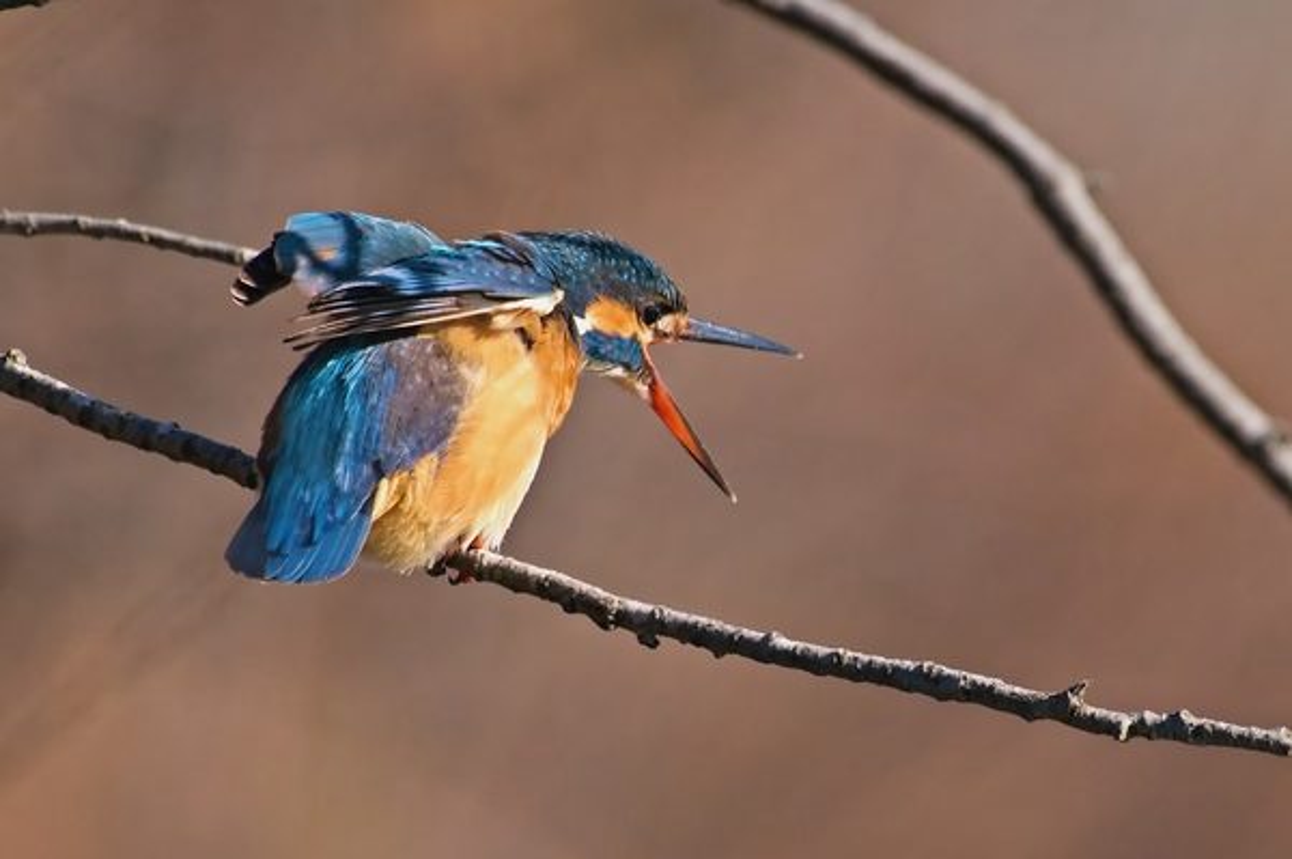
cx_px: 646
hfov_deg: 3.4
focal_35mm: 600
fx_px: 21515
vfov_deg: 2.3
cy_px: 430
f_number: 7.1
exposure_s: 1/1250
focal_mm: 600
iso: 800
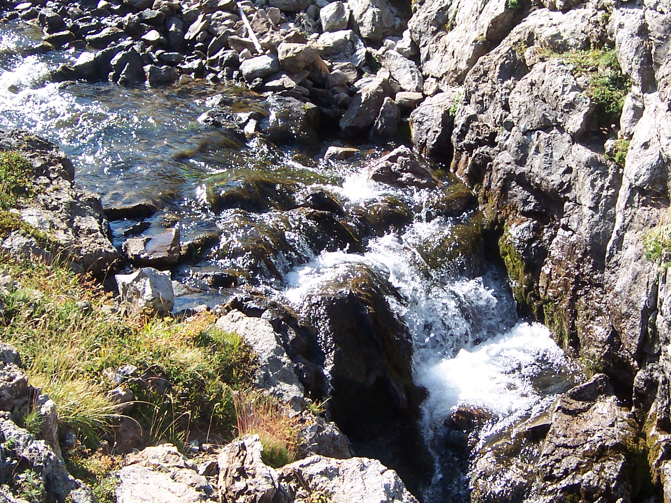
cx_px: 444
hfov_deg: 28.0
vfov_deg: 21.3
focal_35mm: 69
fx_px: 1338
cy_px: 267
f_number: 4
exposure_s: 1/350
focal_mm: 8
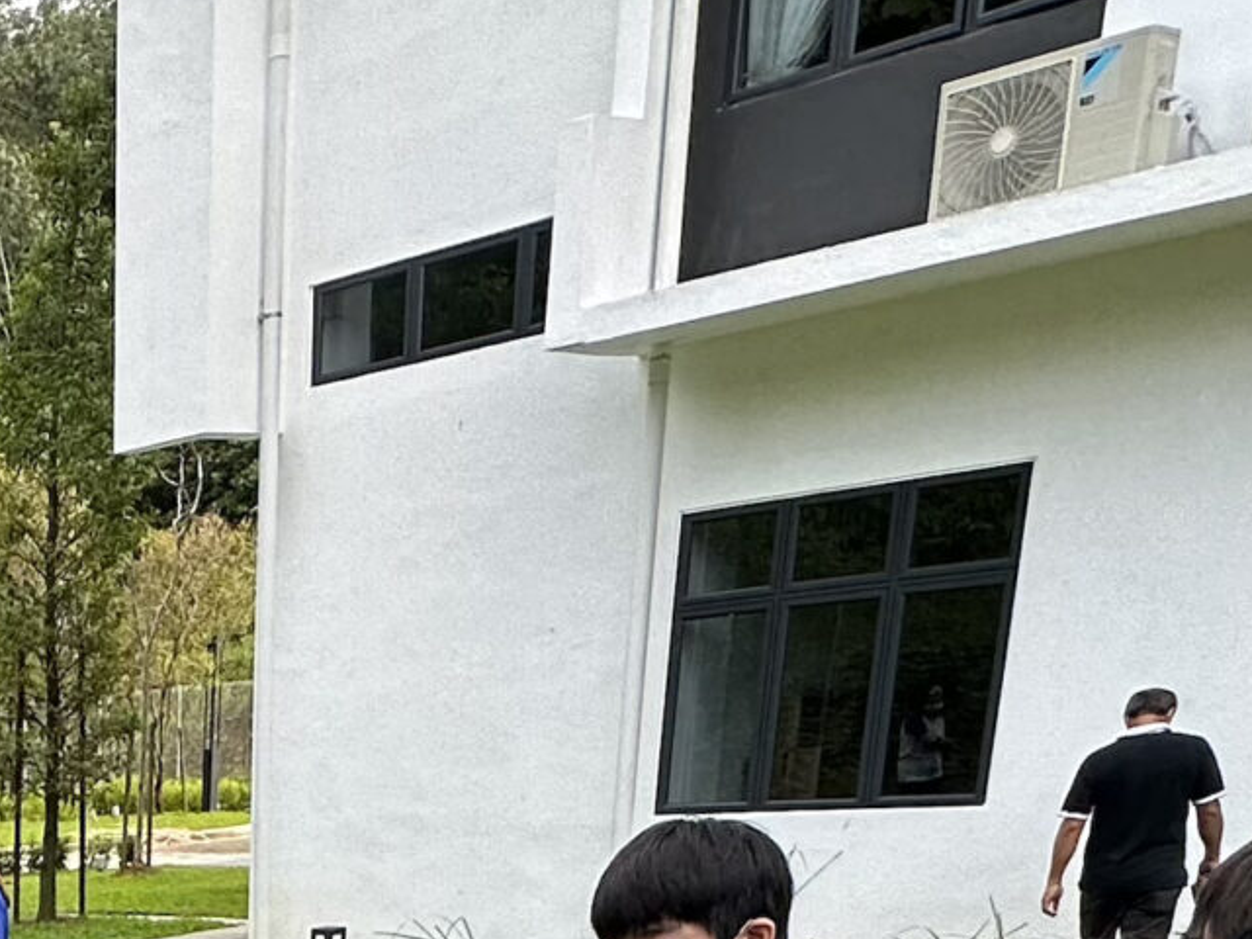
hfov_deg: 28.0
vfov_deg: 21.2
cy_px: 1479
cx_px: -401
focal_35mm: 56
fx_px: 2025
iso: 40
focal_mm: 2.22
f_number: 2.2
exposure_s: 1/147
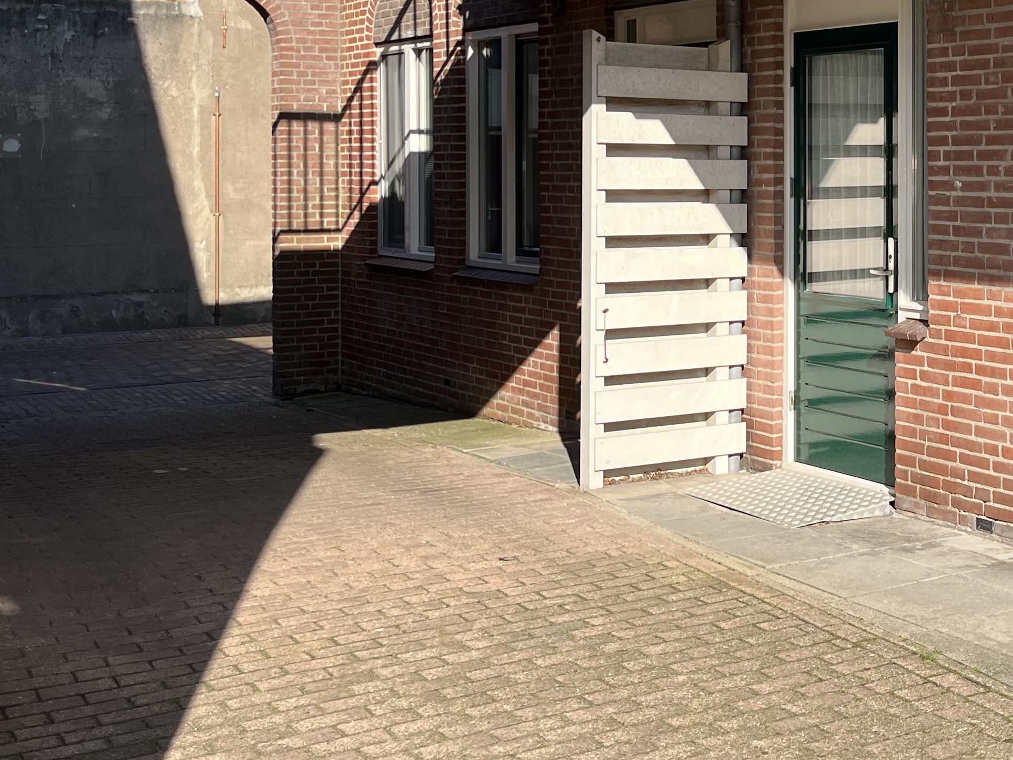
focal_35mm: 55
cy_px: 140
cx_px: 967
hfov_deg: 32.6
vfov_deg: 26.0
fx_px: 1610
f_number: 1.6
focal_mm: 5.1
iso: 50
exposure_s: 1/1600
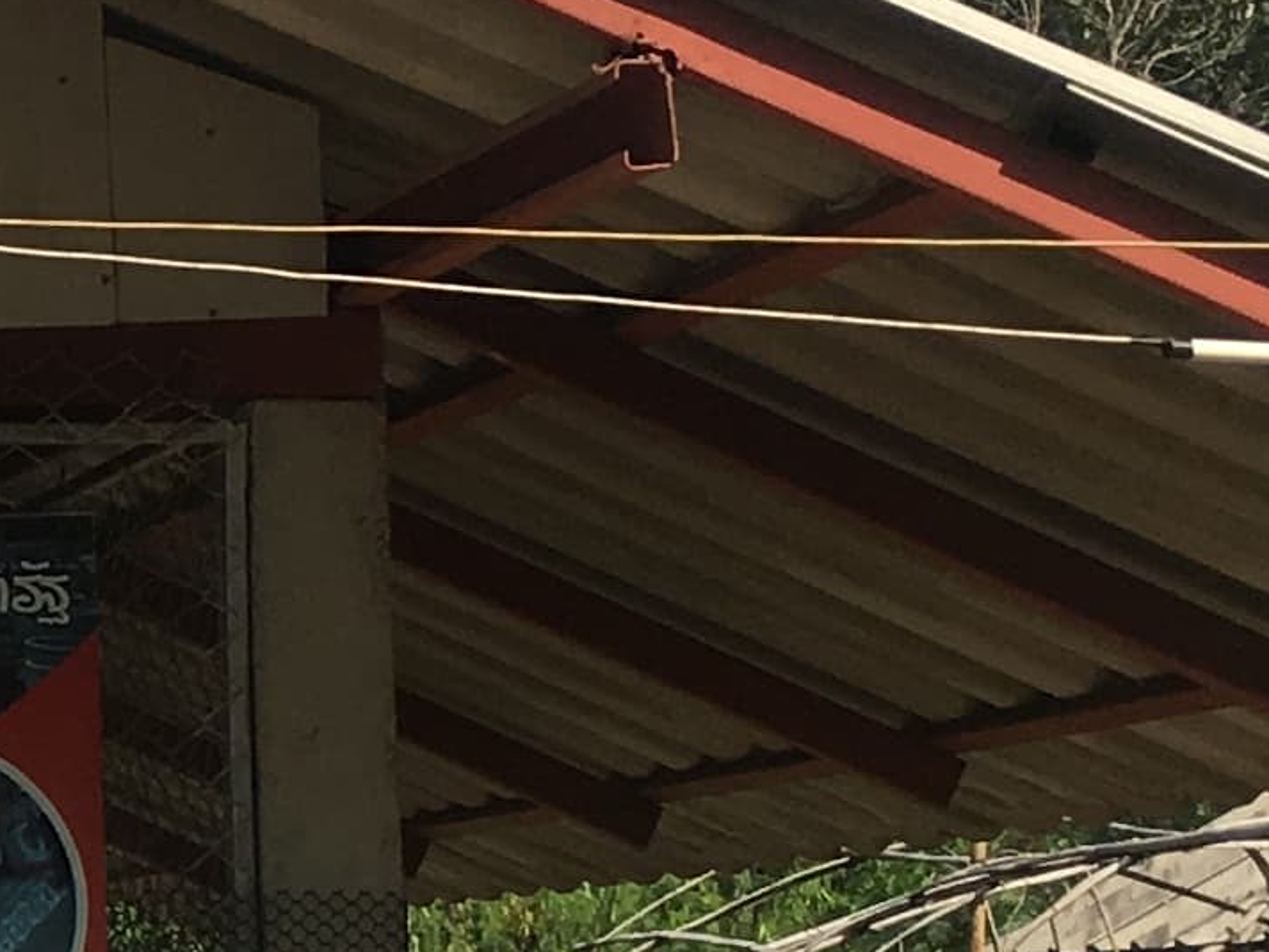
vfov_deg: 9.0
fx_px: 6013
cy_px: 701
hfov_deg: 11.0
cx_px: -1260
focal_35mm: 164
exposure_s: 1/1425
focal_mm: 4.15
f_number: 2.2
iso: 25
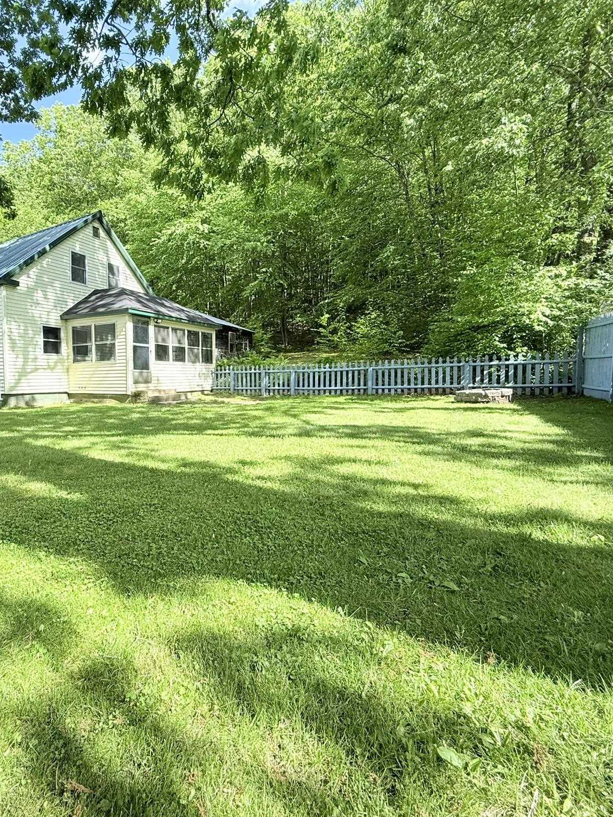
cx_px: 176
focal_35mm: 19
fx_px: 449
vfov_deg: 84.7
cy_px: 406
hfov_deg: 65.7
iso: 64
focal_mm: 2.22
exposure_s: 1/651
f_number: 2.2
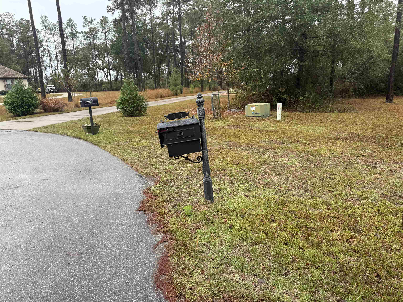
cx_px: 202
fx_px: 279
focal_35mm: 24
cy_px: 151
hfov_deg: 71.6
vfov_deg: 56.8
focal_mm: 6.76
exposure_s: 1/179
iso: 80
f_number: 1.78
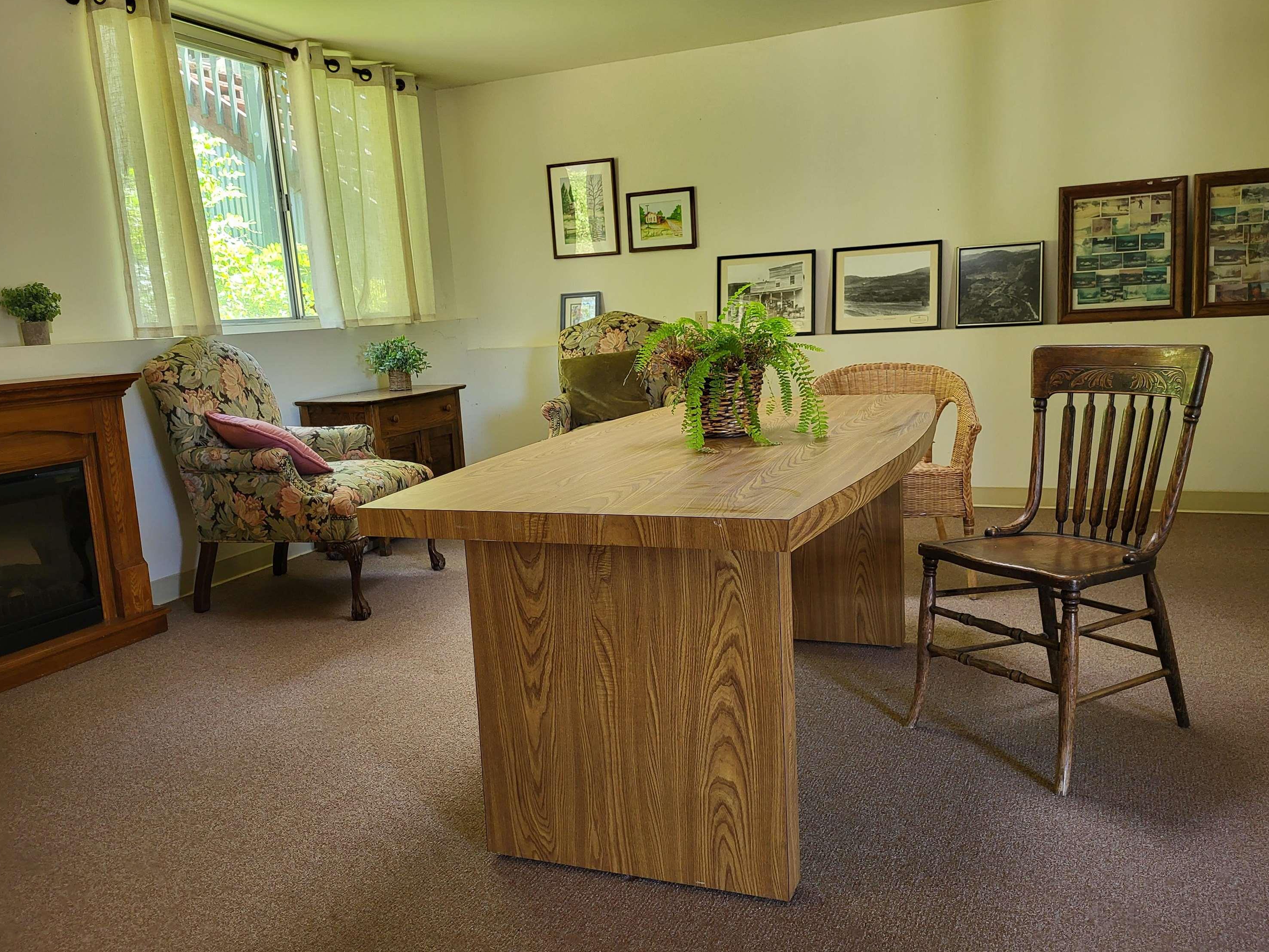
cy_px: 471
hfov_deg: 65.3
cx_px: 653
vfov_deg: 51.4
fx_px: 990
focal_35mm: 27
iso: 200
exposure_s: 1/60
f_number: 1.8
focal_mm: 5.4
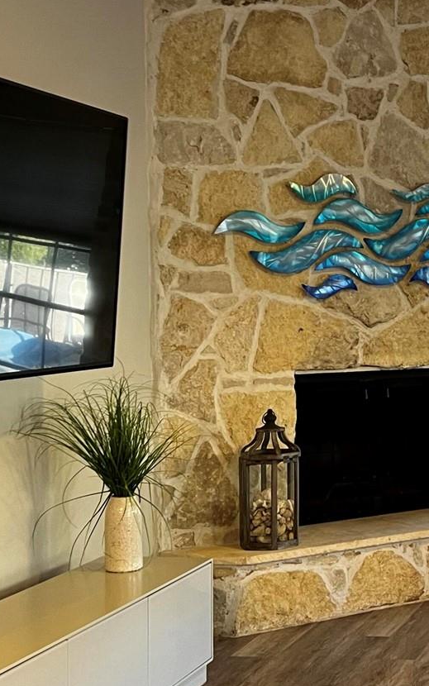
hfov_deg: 18.1
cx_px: 522
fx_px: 1272
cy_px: 325
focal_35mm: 68
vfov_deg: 30.2
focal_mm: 5.7
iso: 125
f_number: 1.5
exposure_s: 1/60
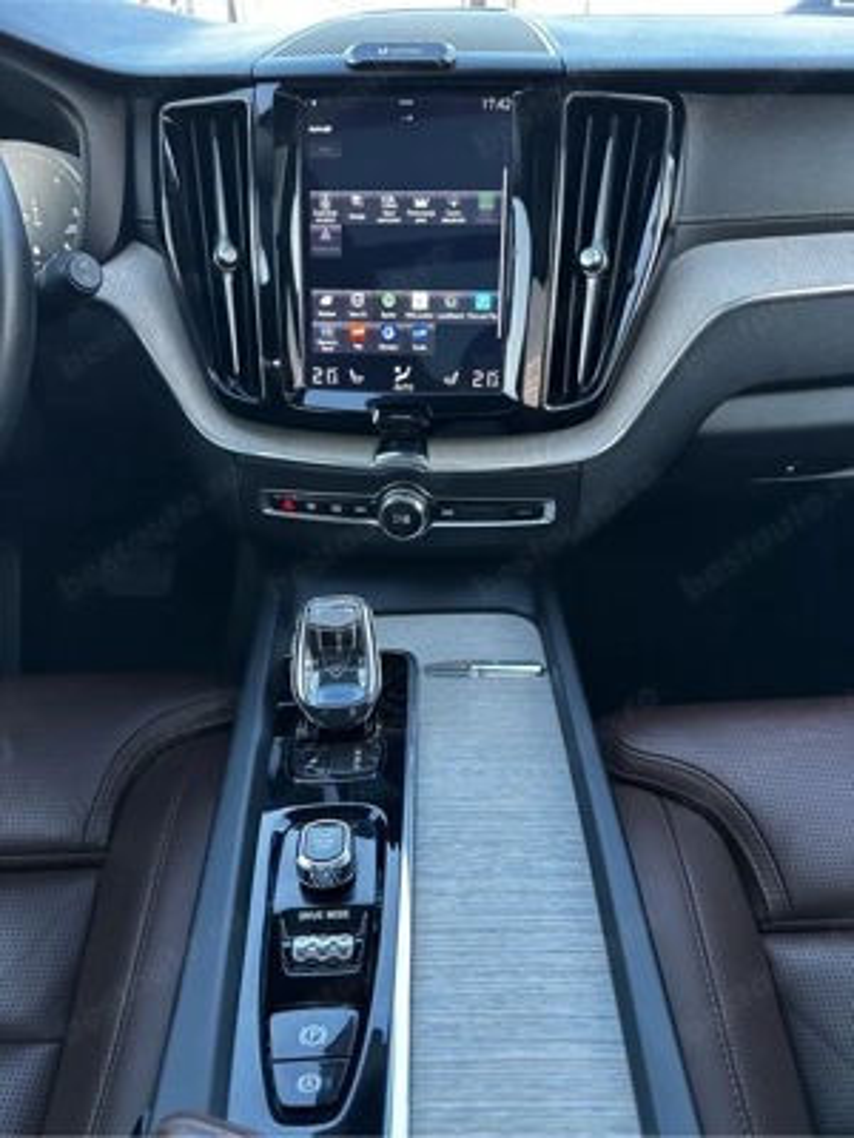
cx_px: 427
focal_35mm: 24
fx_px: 789
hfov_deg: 56.8
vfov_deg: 71.6
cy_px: 569
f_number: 1.78
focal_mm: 6.86
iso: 250
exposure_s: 1/60
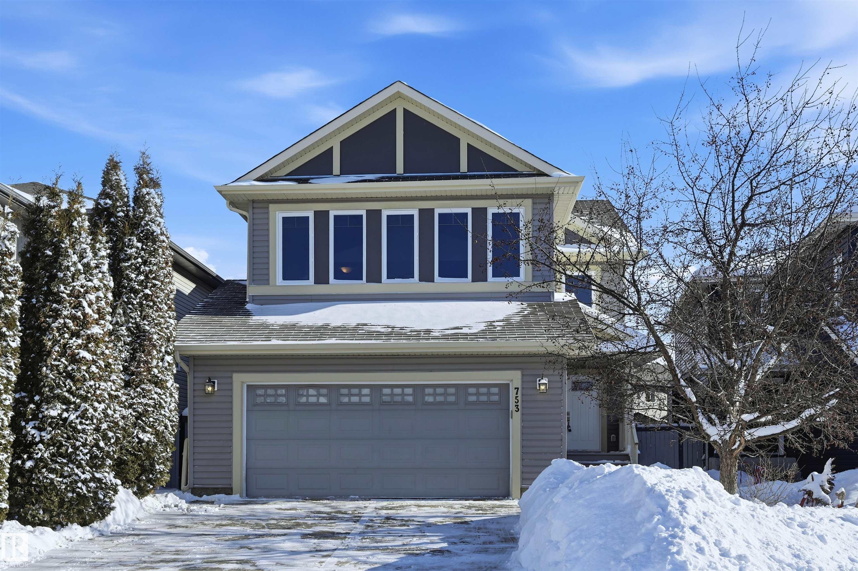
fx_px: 714
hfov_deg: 62.0
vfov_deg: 43.5
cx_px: 429
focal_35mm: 30
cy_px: 286
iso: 100
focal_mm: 30
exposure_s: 1/1250
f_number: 8
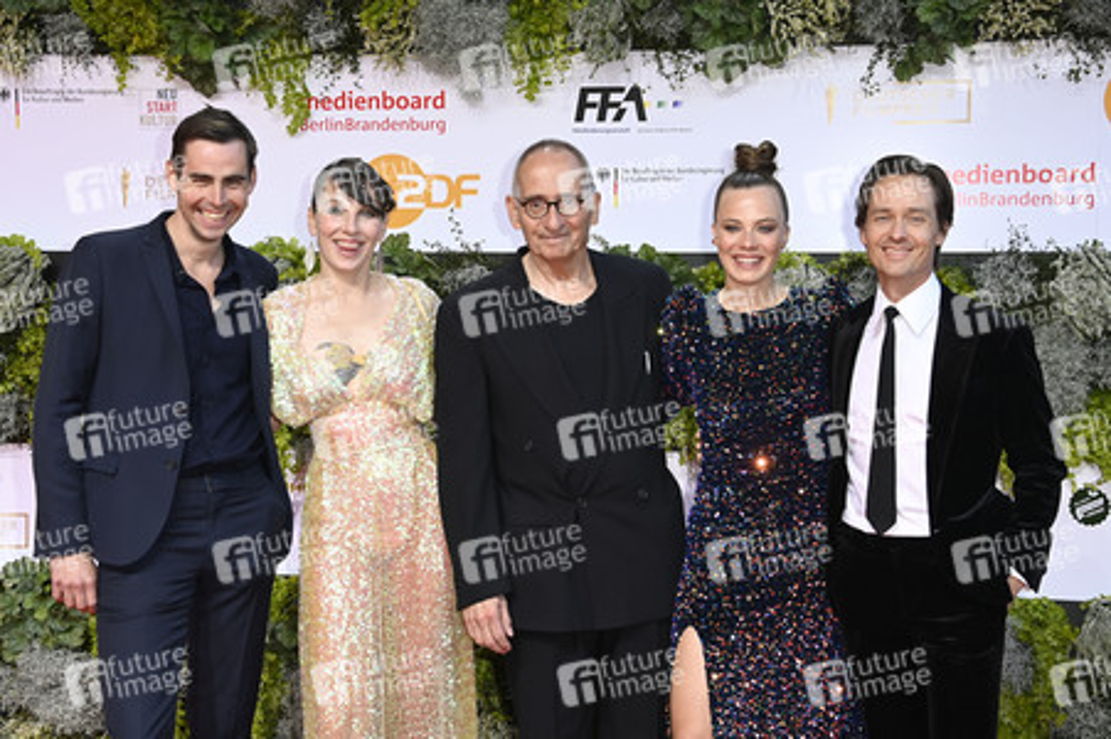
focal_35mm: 55
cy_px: 370
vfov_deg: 24.6
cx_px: 556
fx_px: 1696
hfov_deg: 36.3
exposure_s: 1/200
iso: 400
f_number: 5.6
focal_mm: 55
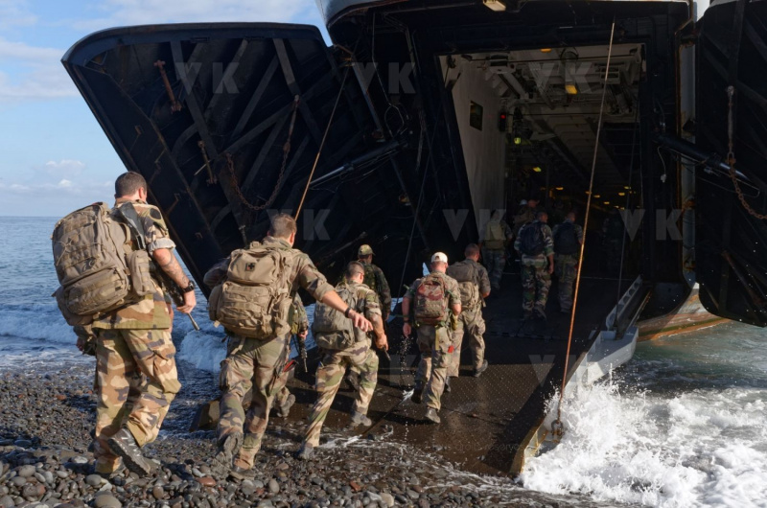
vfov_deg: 36.7
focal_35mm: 36
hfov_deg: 53.2
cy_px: 254
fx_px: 765
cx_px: 384
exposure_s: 1/400
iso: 160
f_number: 8
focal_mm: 24
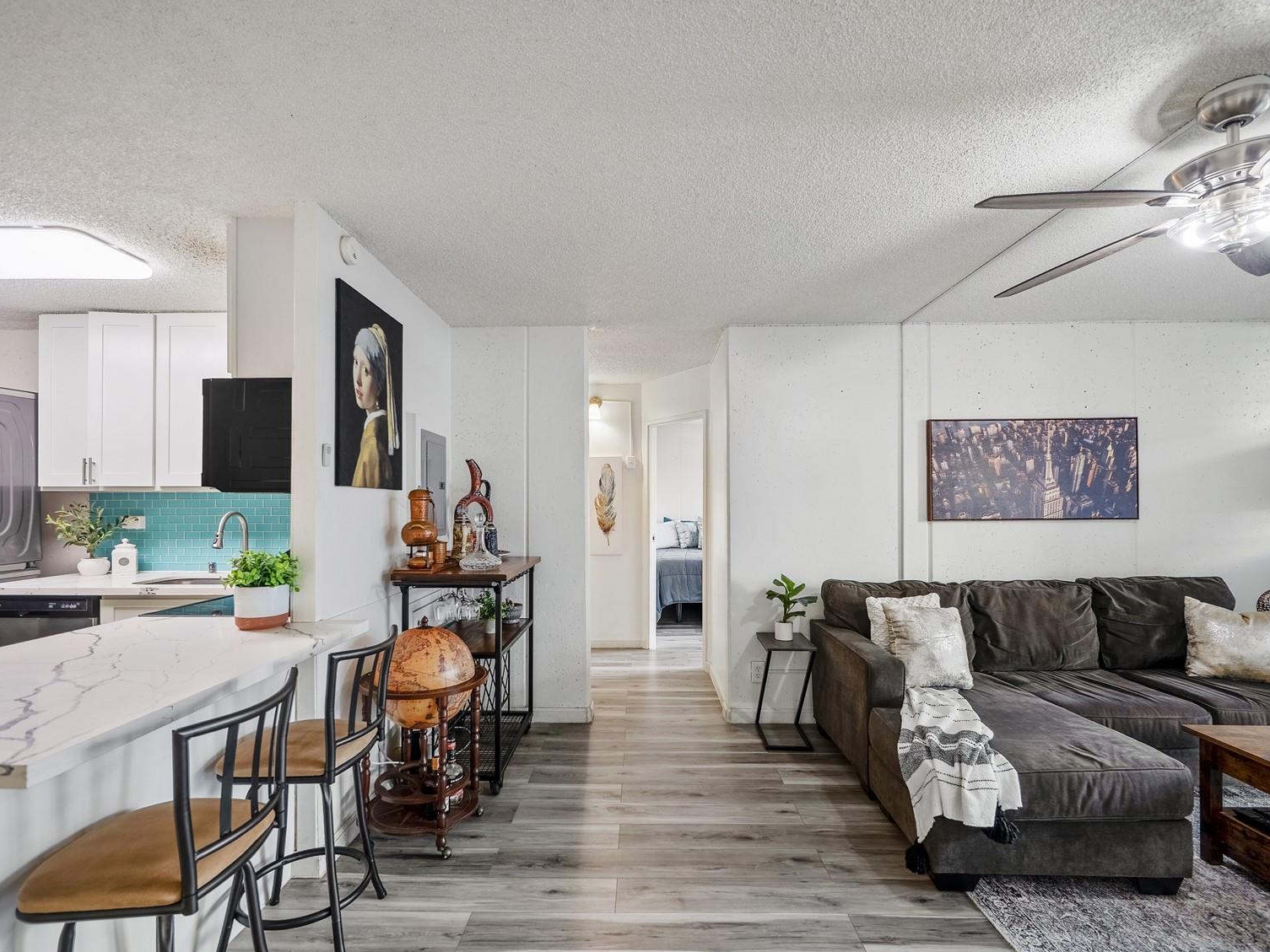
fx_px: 624
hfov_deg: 91.0
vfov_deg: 74.7
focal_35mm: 17
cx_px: 630
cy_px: 497
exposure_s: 1/200
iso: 250
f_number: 4
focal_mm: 8
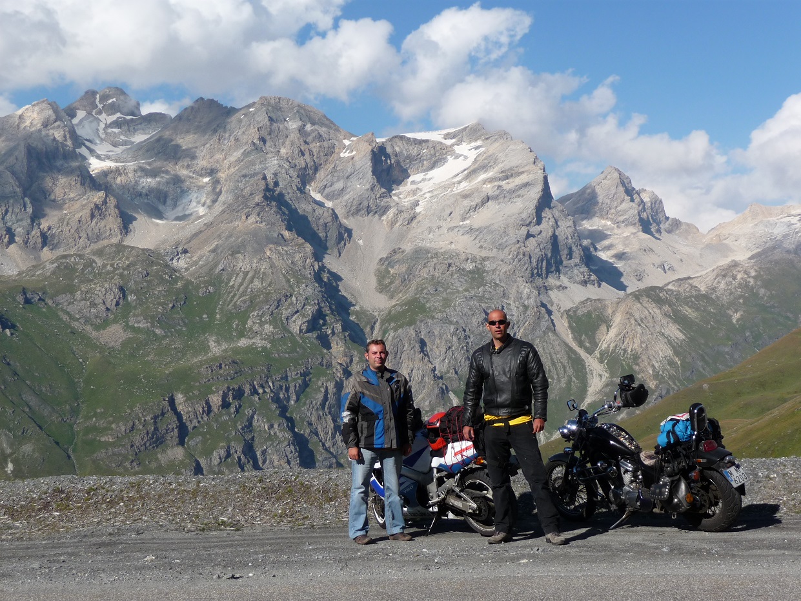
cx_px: 400
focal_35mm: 55
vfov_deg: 26.6
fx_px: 1273
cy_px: 300
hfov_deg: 34.9
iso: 100
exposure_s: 1/1000
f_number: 4.3
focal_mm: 9.3
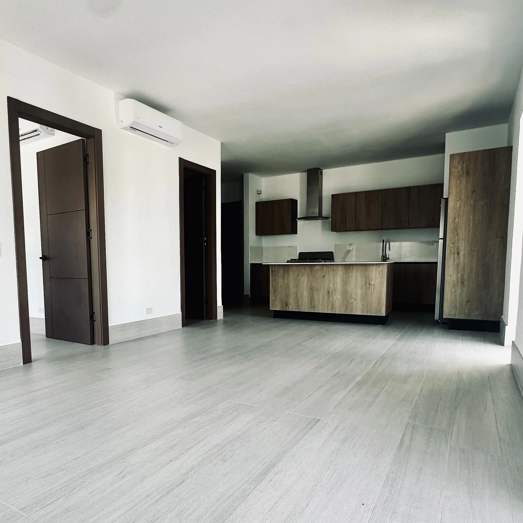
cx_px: 205
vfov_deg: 64.7
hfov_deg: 64.3
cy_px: 302
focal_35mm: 24
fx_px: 410
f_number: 2.2
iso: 40
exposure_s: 1/172
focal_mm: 2.22
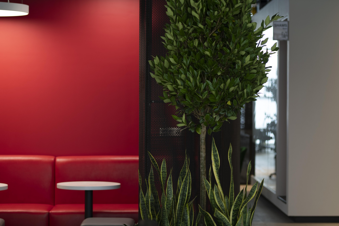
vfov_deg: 13.7
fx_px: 942
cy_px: 113
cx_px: 170
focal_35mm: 100
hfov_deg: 20.4
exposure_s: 1/100
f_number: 3.5
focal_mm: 100
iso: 200
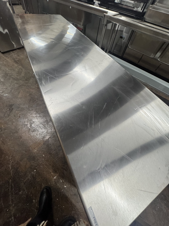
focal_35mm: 14
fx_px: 91
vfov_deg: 102.1
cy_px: 113
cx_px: 84
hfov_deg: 85.7
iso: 250
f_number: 2.2
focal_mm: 2.22
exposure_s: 1/100
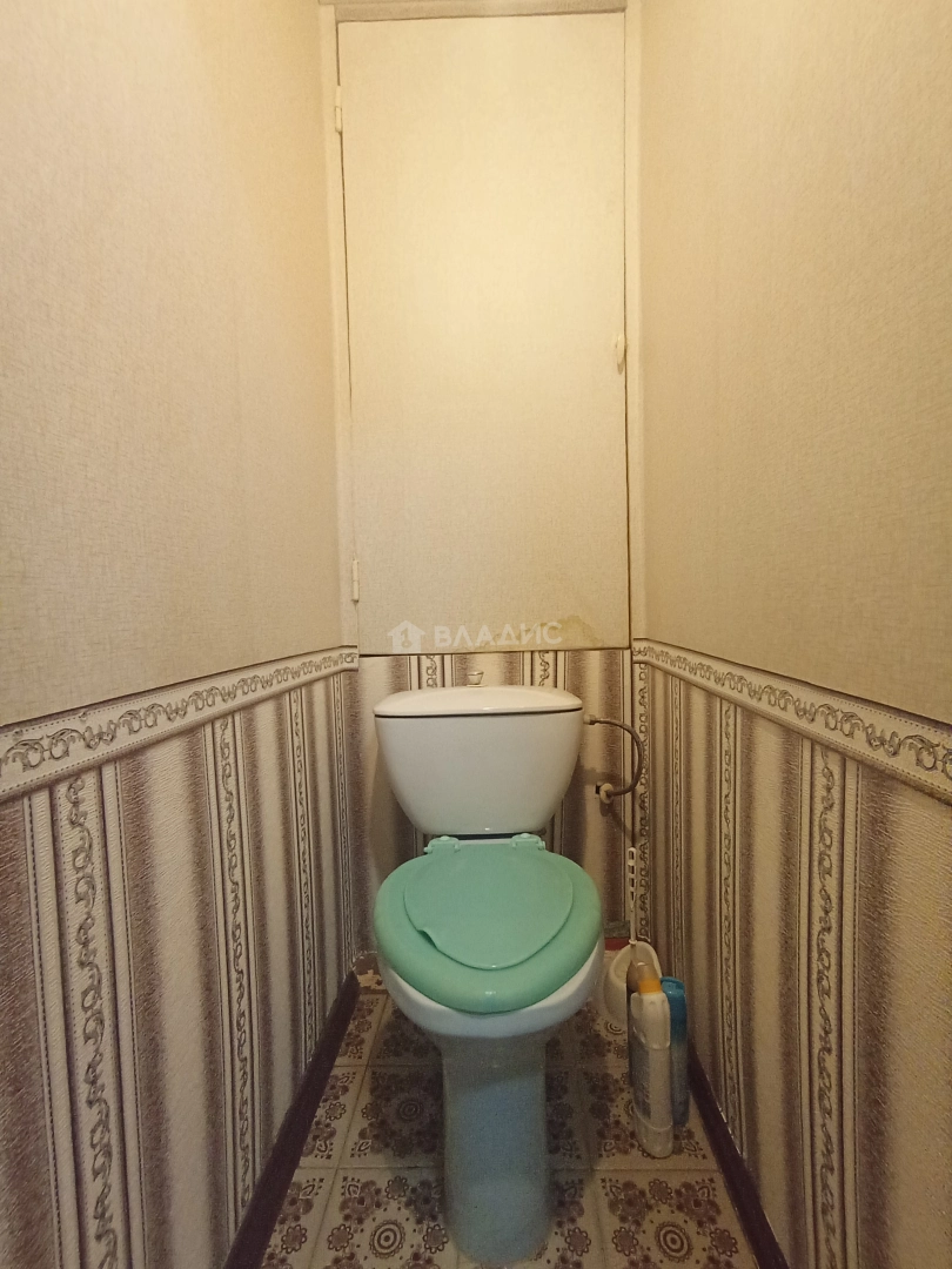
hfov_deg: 78.1
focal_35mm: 16
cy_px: 634
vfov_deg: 94.5
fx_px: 587
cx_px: 476
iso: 446
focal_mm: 1.65
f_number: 2.2
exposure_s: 1/33.3
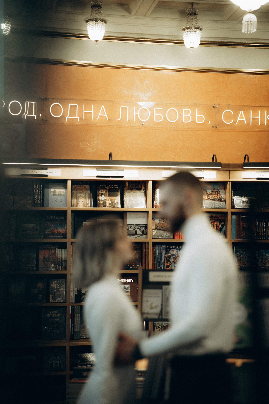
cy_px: 202
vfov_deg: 23.9
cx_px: 134
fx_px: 953
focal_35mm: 85
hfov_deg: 16.1
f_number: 1.4
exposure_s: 1/400
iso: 125
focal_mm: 85
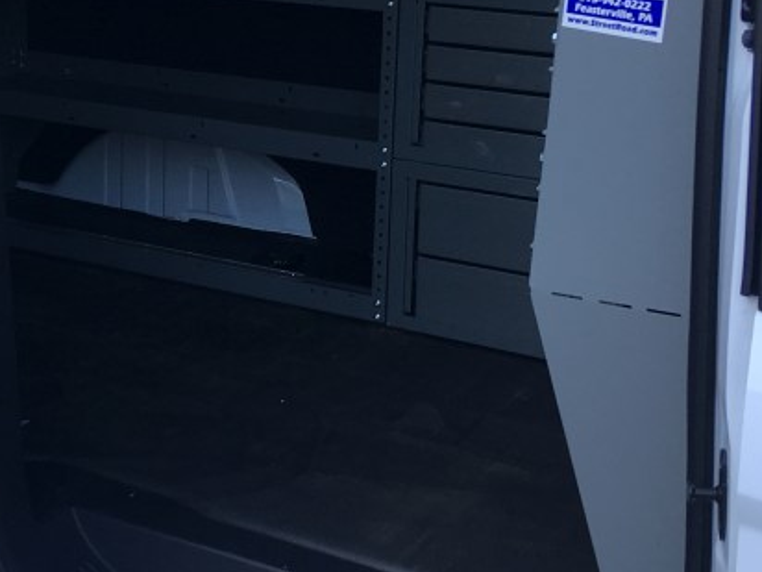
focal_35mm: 72
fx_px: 1585
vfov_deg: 20.3
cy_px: 157
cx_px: 118
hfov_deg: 26.4
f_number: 2.2
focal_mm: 4.15
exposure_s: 1/201
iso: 25
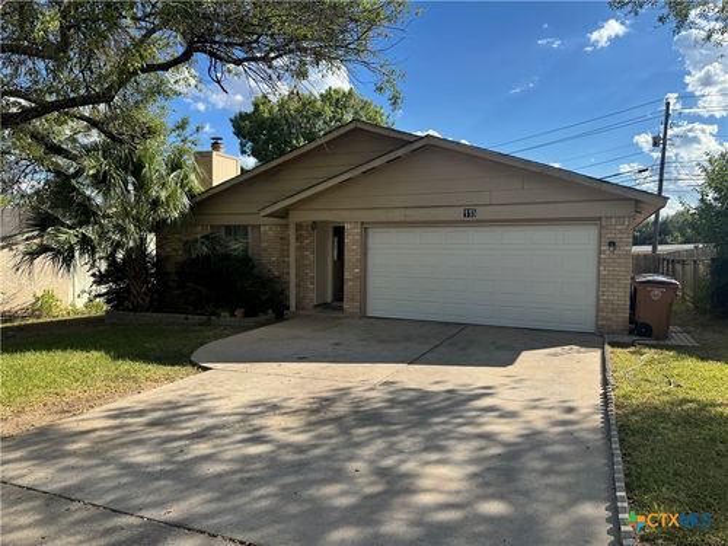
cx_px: 364
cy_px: 273
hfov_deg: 71.6
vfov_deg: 56.8
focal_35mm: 24
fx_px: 505
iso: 80
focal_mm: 6.76
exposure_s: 1/2959
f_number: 1.78
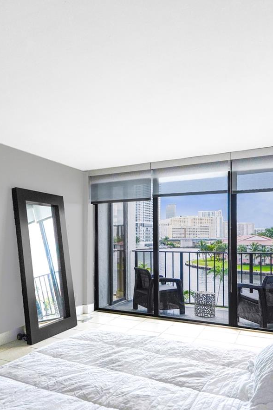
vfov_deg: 63.3
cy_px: 236
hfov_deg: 44.3
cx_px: 91
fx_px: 330
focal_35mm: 29
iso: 640
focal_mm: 16
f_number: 5
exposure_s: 1/800
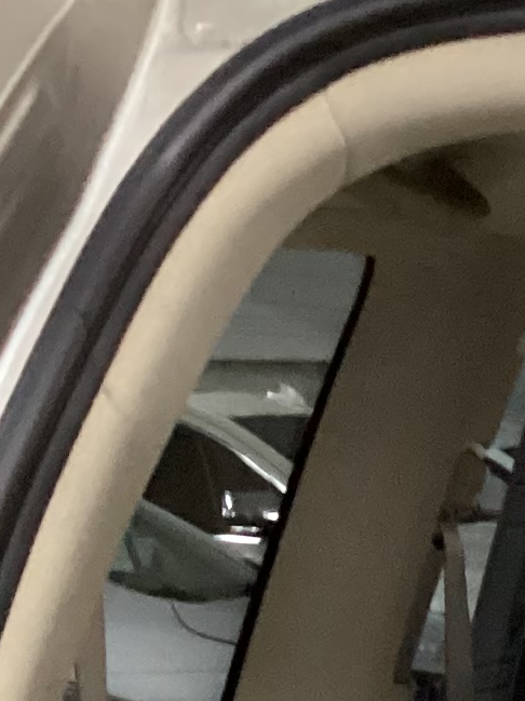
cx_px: 1370
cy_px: 1262
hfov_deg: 8.5
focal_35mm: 156
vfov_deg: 11.7
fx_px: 3158
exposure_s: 1/30
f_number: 2.4
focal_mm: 3.3
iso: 400
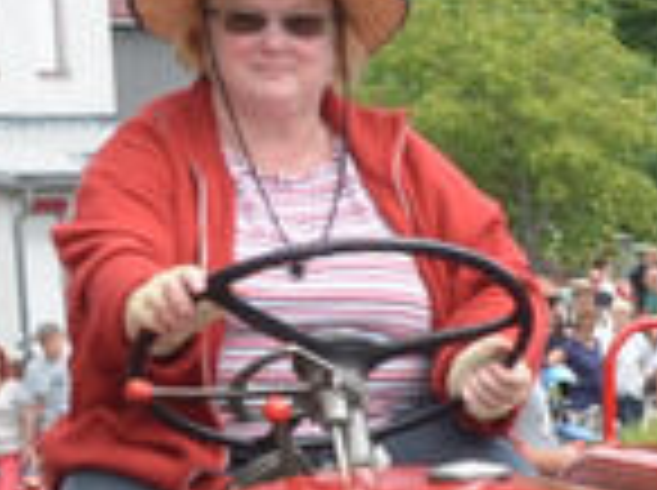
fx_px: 3928
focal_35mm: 207
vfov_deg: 7.1
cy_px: 670
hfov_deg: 8.8
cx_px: 1503
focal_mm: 21
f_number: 11
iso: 400
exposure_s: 1/200
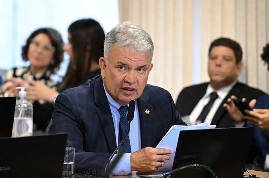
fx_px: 1917
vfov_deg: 5.3
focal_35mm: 257
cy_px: 88
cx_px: 131
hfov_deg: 8.0
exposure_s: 1/125
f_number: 2.8
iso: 2500
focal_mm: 165
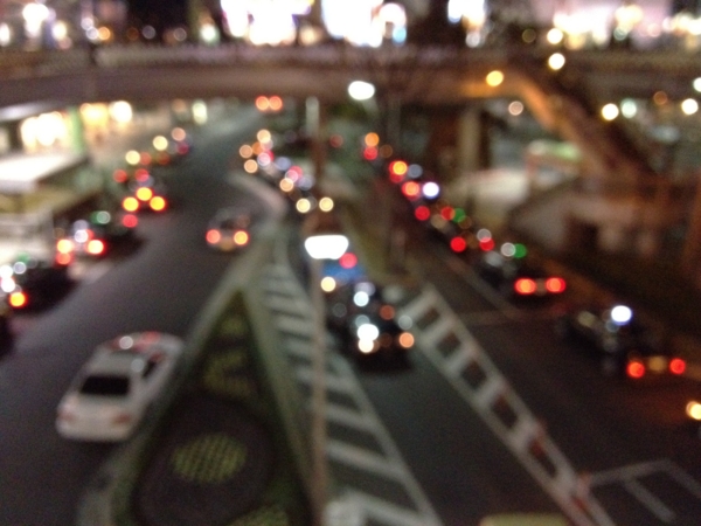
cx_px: 350
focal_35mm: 35
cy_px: 263
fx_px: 709
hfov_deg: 52.6
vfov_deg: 40.7
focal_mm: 4.28
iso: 800
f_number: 2.4
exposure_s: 1/17
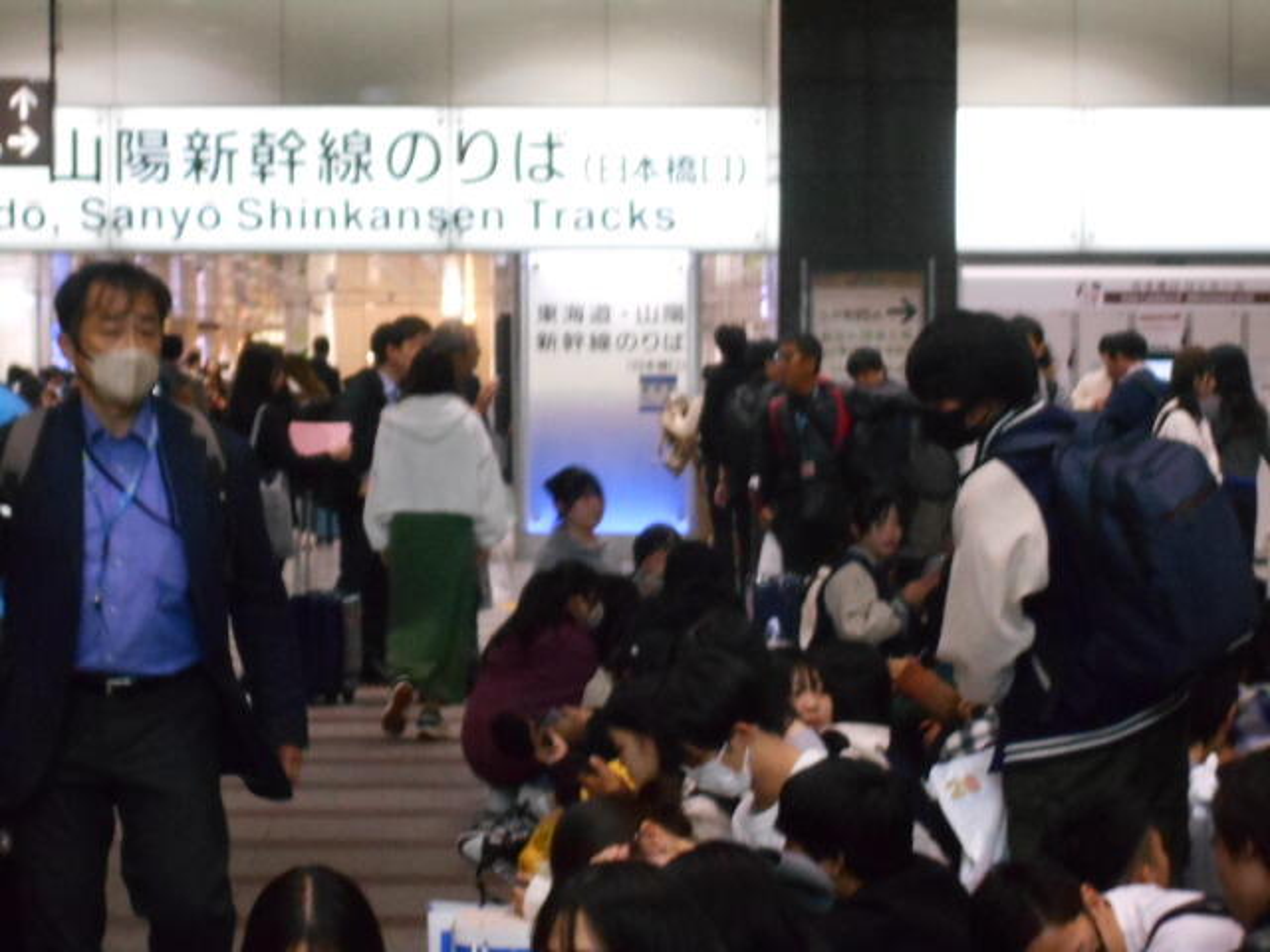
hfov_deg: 15.2
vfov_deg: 11.4
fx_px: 4769
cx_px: 635
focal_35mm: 130
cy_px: 476
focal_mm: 23
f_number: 6.5
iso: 800
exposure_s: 1/50
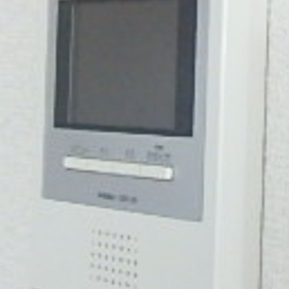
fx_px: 869
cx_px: 479
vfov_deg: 18.8
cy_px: 108
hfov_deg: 16.5
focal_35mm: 92
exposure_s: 1/200
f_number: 3.5
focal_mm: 3.7
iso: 800
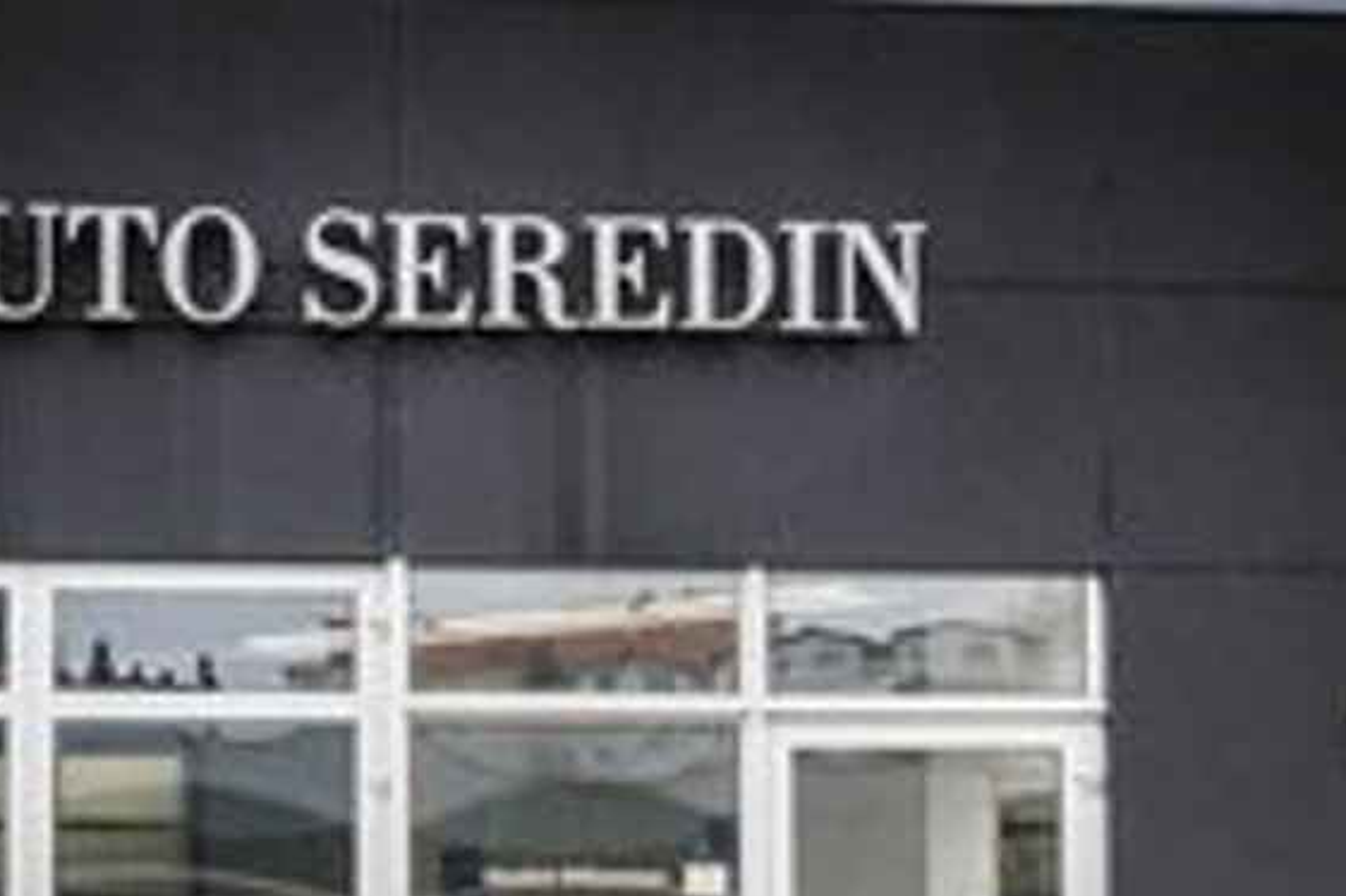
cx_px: 553
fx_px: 3811
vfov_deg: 13.3
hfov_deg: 20.0
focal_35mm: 102
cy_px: 858
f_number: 5.6
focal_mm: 53
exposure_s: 1/160
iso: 1250
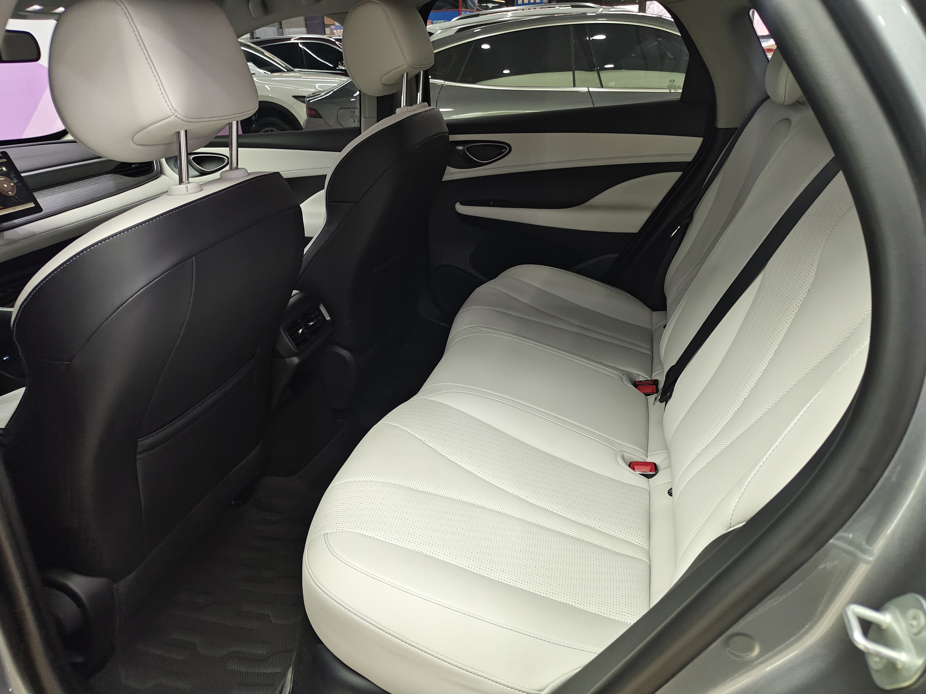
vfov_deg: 56.8
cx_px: 463
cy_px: 347
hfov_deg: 71.6
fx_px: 642
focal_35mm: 24
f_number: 1.88
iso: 1158
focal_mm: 5.56
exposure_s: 1/50
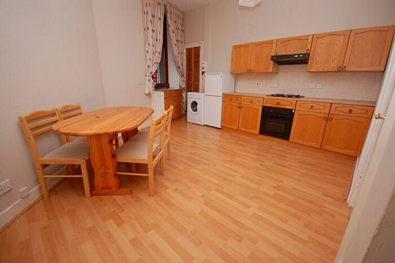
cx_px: 198
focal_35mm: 15
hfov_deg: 100.5
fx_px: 164
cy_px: 132
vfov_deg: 77.2
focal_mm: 10
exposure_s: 1/60
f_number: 4
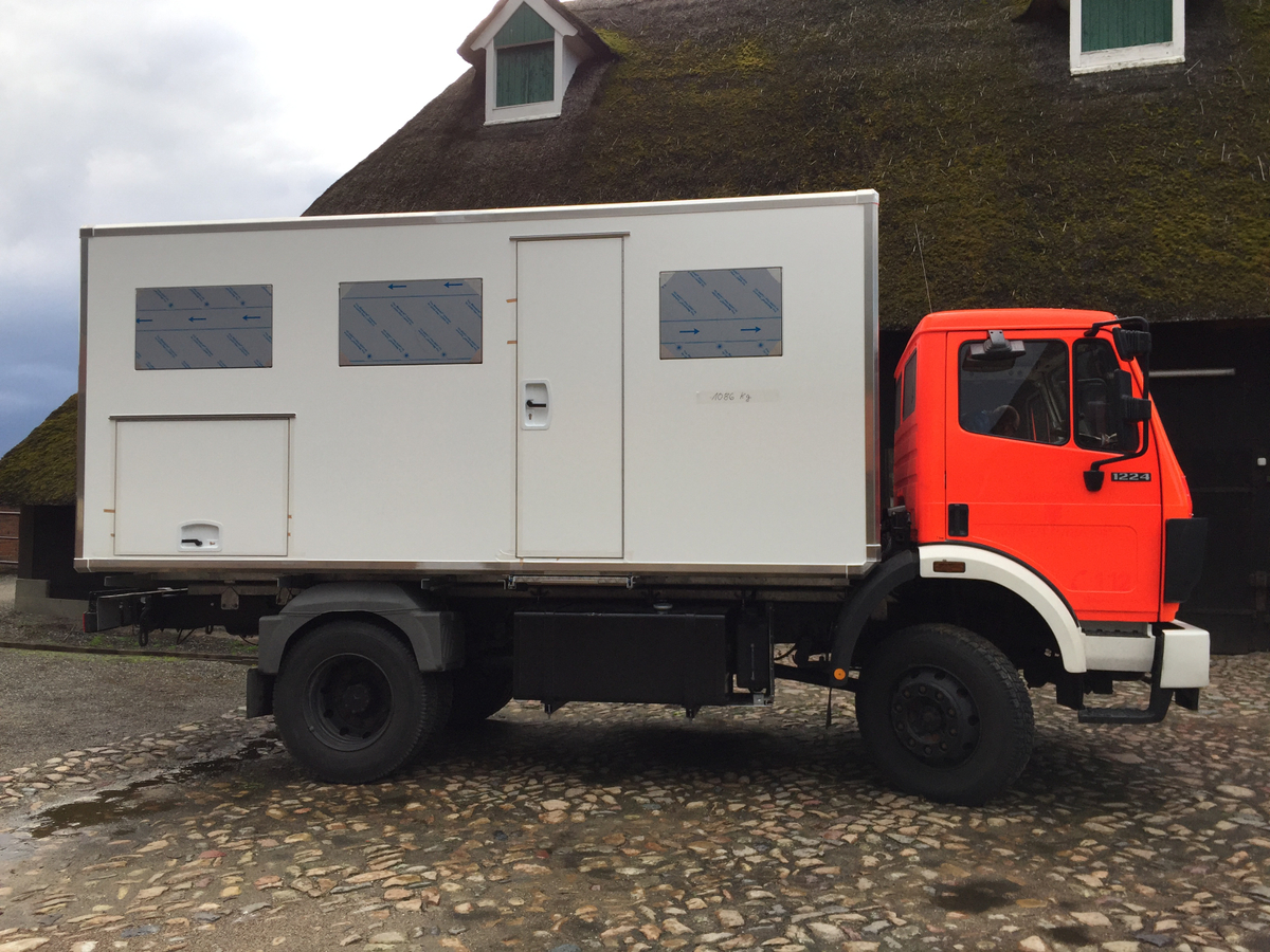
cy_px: 476
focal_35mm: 29
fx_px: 1064
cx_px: 635
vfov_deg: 48.2
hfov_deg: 61.7
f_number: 2.2
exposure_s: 1/898
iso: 32
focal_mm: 4.15
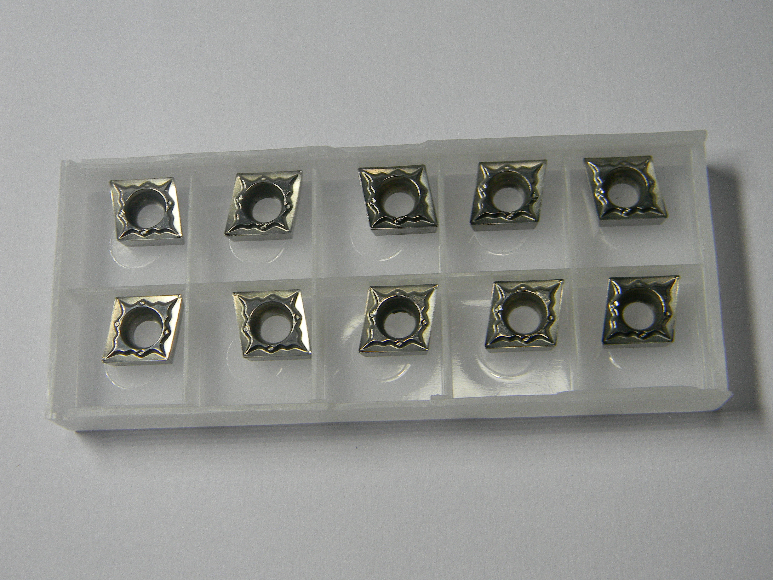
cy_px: 290
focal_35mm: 56
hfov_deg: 34.3
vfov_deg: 26.1
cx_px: 386
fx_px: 1251
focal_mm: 10.1
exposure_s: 1/30
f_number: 4.1
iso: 138
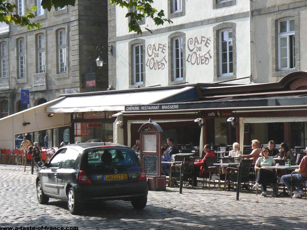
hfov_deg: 25.3
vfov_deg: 19.1
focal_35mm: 77
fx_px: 683
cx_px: 148
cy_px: 113
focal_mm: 12.4
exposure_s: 1/1000
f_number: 3.2
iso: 100
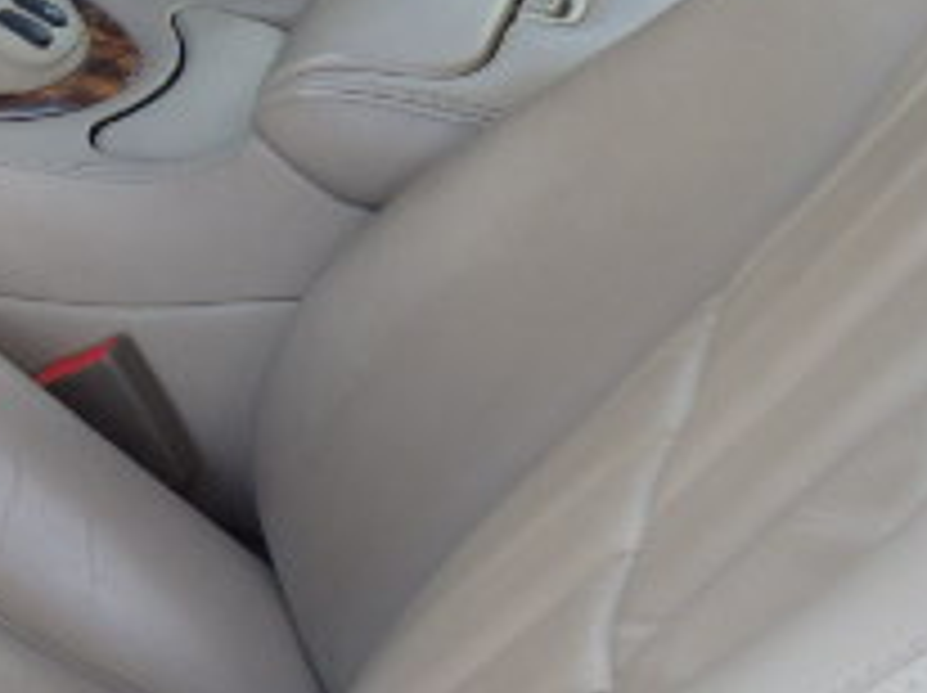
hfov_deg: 20.0
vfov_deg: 16.4
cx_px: -387
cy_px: -94
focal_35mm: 87
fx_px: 2327
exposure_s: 1/125
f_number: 3.9
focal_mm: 5
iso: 125
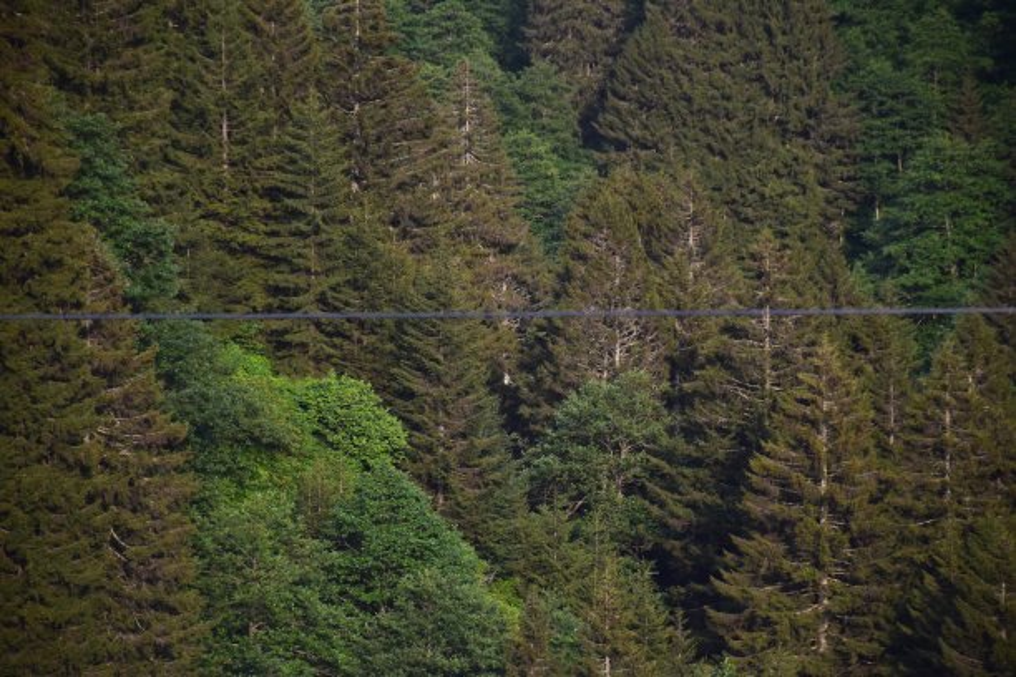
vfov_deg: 6.5
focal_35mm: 210
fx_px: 5926
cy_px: 338
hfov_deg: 9.8
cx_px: 508
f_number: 5.6
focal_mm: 140
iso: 1600
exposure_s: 1/2000
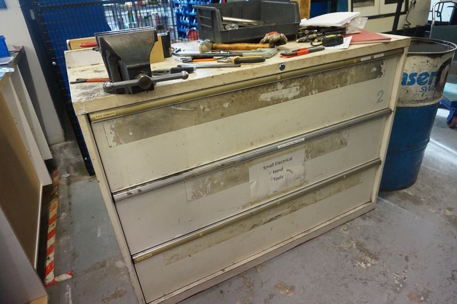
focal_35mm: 24
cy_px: 152
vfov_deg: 53.1
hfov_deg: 73.8
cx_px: 228
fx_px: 305
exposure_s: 1/160
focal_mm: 16
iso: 3200
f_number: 3.5
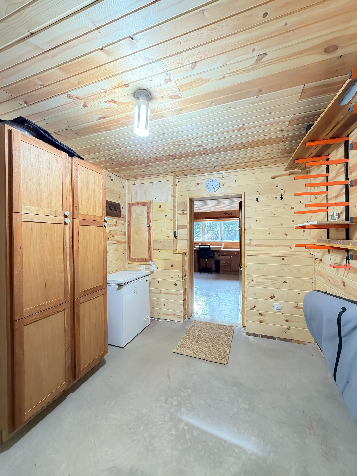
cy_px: 238
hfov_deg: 85.7
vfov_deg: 102.1
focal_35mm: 14
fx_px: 193
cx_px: 178
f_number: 2.2
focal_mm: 2.22
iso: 250
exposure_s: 1/60
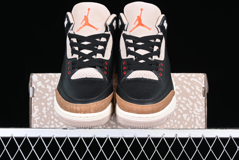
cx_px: 120
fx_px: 478
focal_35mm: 72
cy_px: 80
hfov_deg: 28.1
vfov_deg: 18.9
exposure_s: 1/80
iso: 160
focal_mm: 48
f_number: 6.3
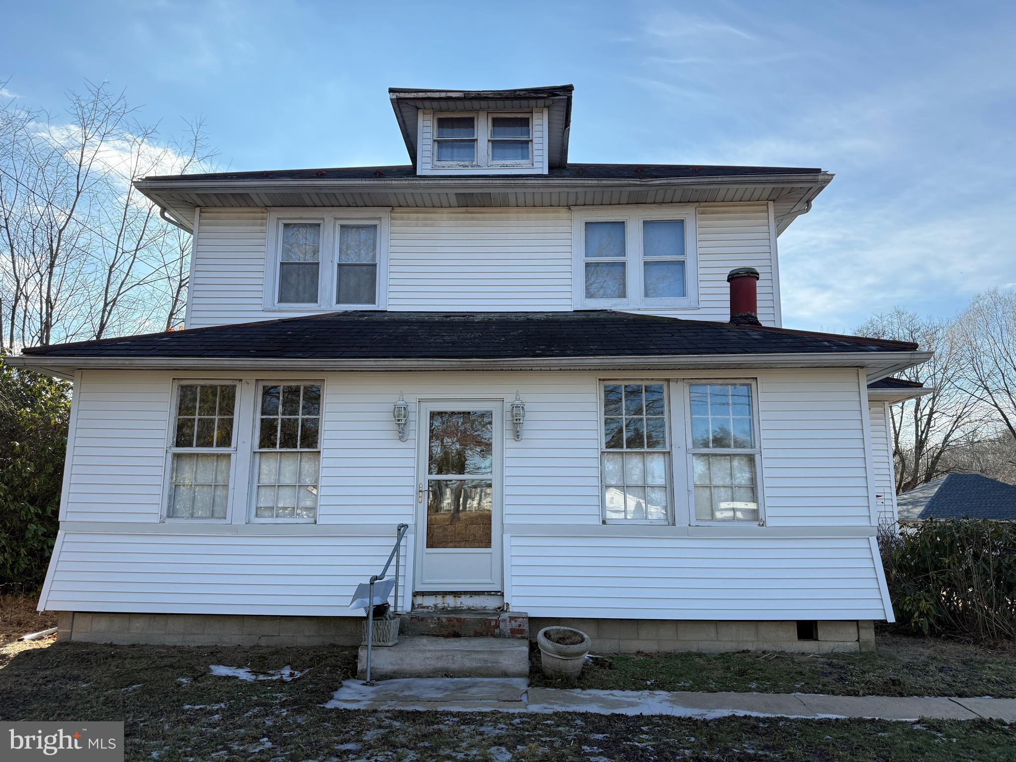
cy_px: 381
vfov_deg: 56.8
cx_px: 508
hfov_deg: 71.6
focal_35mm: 24
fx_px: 704
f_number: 1.78
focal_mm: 6.76
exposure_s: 1/1493
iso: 100
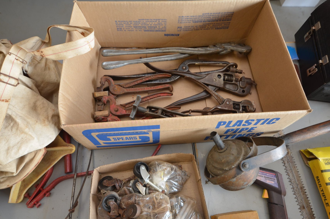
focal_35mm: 24
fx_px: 220
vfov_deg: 52.9
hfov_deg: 73.9
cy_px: 110
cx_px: 165
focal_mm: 16
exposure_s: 1/60
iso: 450
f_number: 4
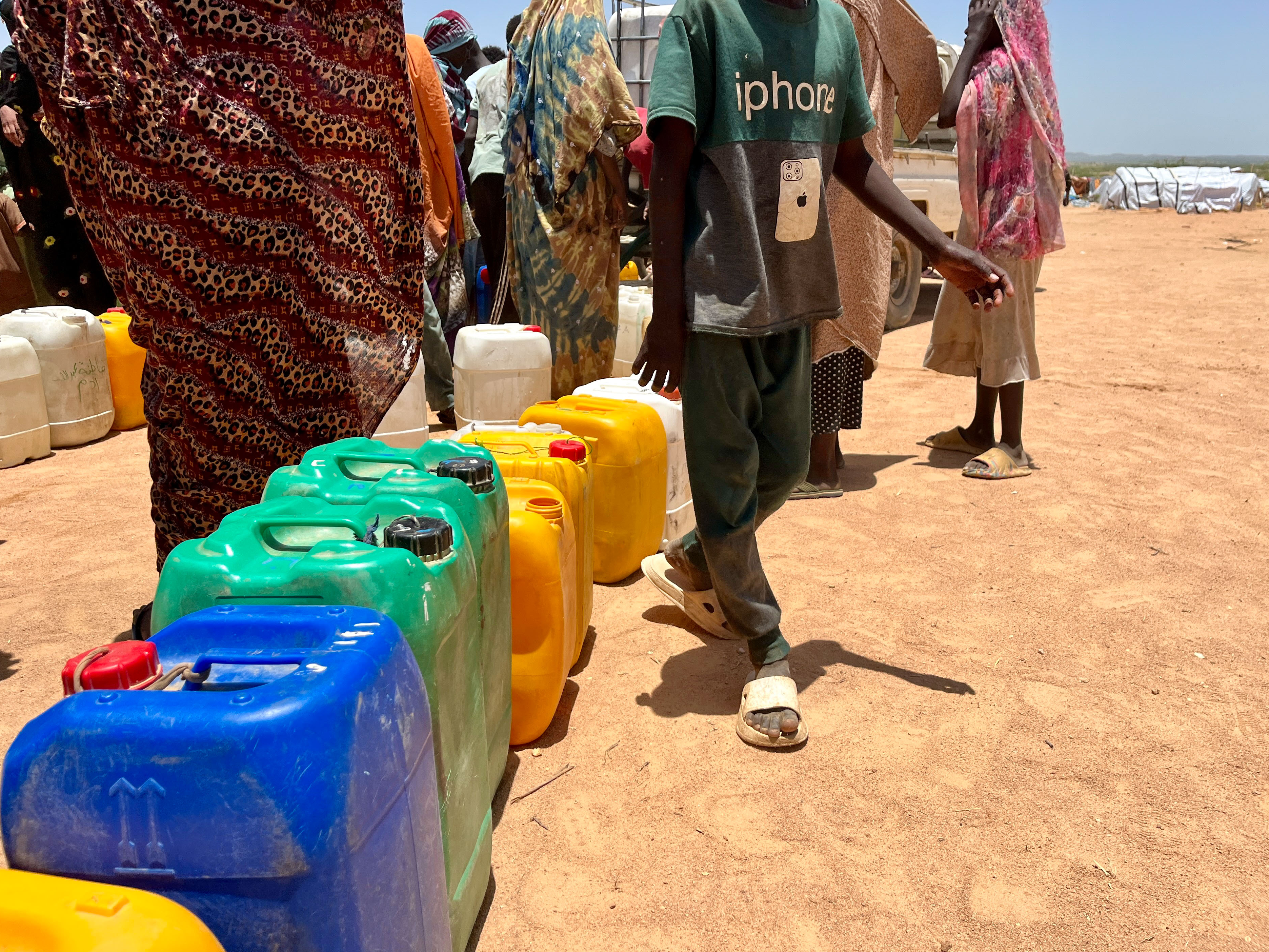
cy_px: 453
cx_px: 671
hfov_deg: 63.4
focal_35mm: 28
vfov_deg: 49.7
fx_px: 1026
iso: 50
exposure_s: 1/4900
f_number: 1.6
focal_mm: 5.1
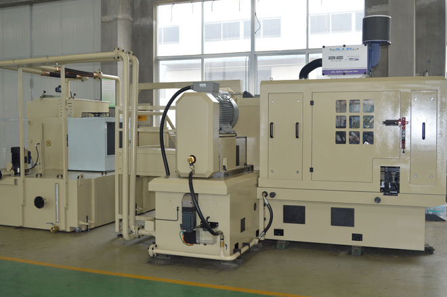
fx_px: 496
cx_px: 228
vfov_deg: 33.3
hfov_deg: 48.5
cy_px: 140
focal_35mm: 40
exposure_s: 1/125
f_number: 4
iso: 400
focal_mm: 22
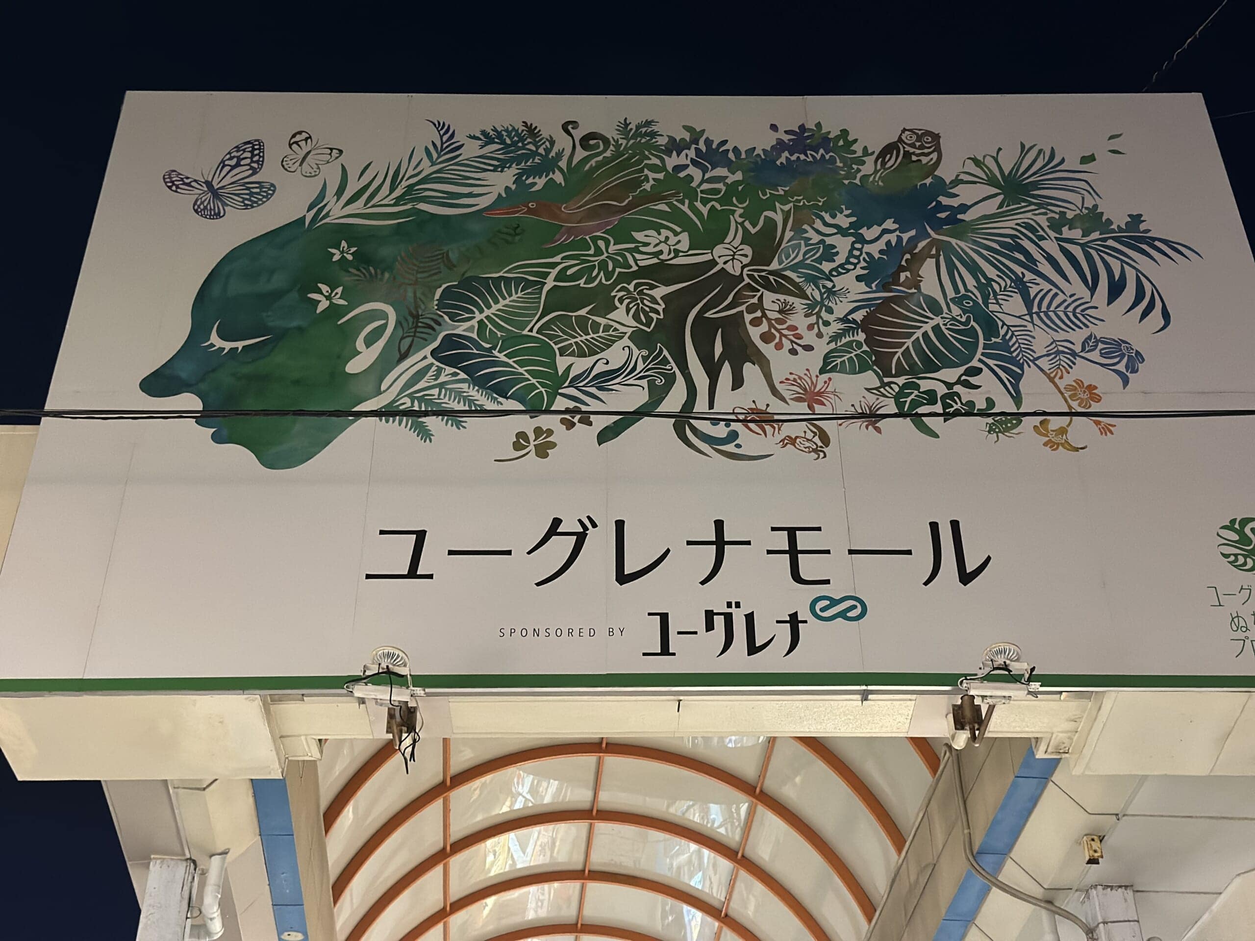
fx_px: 1740
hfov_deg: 39.7
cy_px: 470
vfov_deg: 30.3
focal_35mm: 48
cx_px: 628
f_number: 1.78
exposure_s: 1/30
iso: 800
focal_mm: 6.86
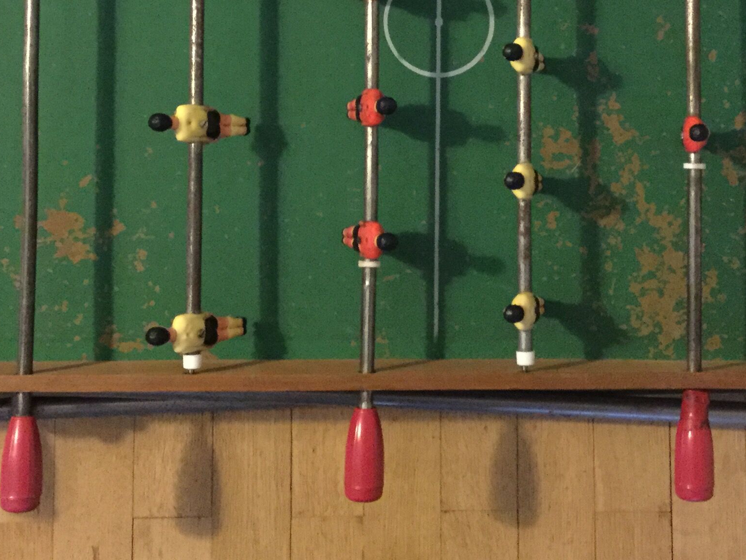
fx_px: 1422
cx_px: 423
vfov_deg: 21.9
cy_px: 97
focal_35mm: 66
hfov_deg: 29.4
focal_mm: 3.3
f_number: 2.4
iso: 640
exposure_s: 1/17
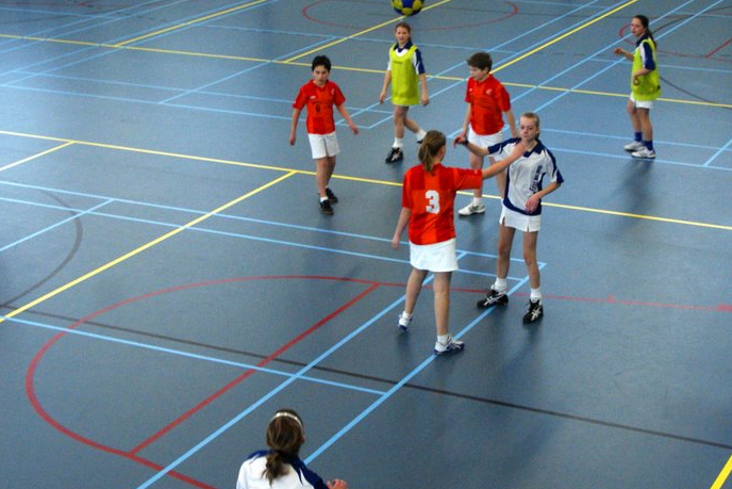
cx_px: 446
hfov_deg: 29.6
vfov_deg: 20.0
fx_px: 1383
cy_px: 224
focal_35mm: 68
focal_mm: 26
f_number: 6.3
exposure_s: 1/100
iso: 800
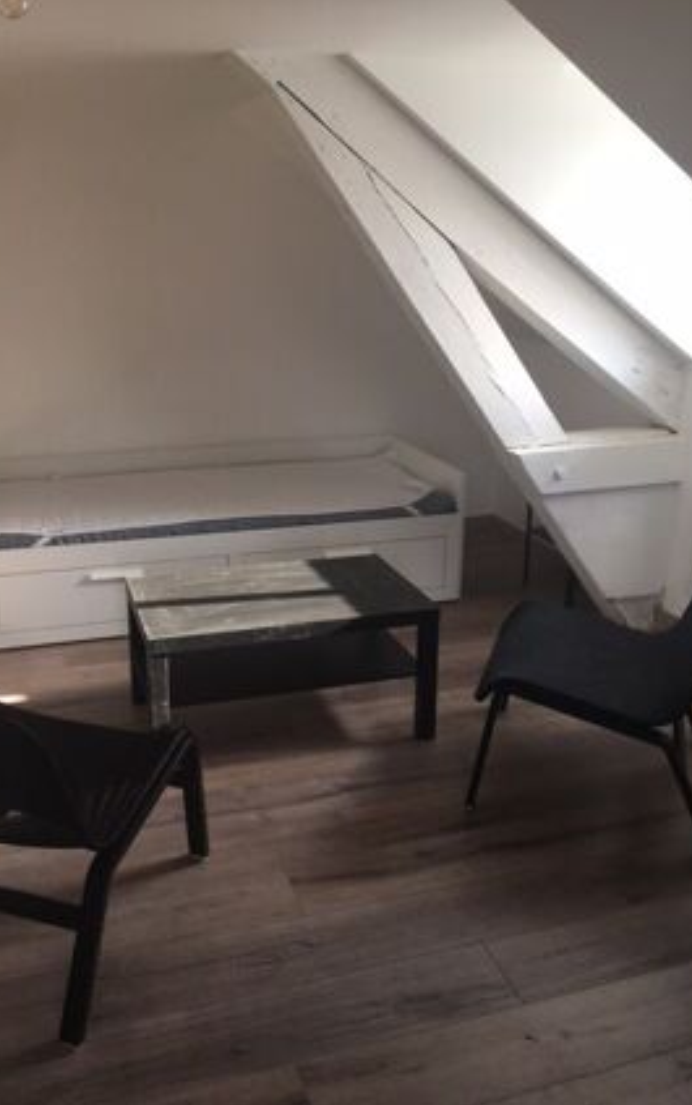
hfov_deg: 40.6
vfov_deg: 61.2
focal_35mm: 31
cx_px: 313
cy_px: 552
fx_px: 934
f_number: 2.2
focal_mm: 4.15
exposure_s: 1/50
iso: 32
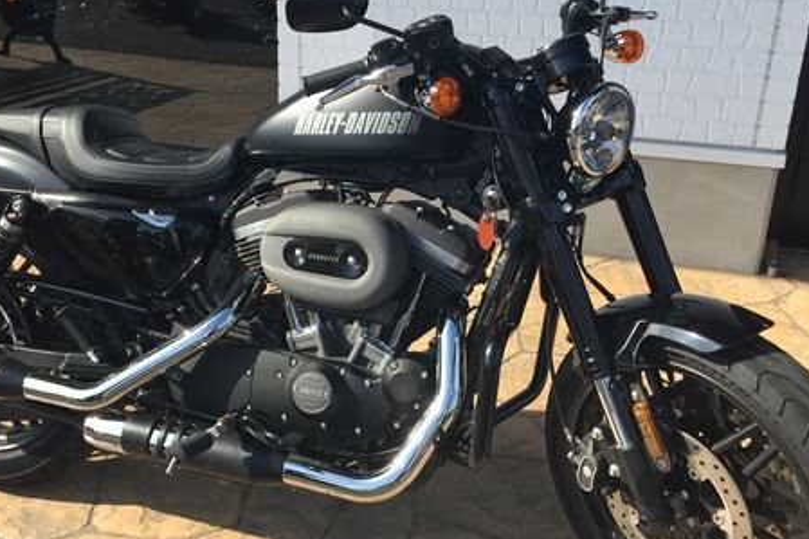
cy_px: 308
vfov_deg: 31.1
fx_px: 966
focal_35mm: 43
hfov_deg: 45.3
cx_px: 353
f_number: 2.2
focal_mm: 4.15
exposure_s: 1/791
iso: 32
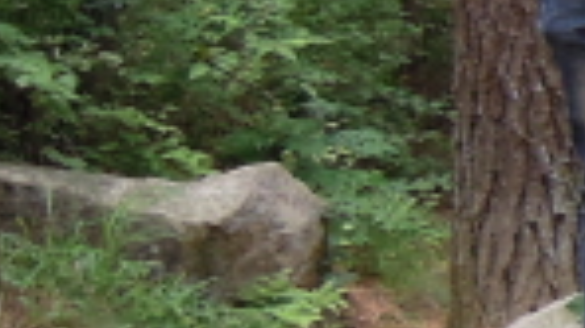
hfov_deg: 14.9
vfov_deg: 10.5
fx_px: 1752
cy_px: -99
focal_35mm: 113
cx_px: 1225
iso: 400
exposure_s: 1/1000
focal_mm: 4.3
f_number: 1.8
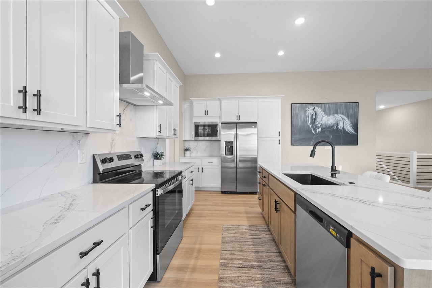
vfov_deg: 81.2
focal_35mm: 14
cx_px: 216
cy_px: 144
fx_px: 168
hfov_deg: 104.2
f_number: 8
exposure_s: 1/13
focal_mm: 14
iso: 800
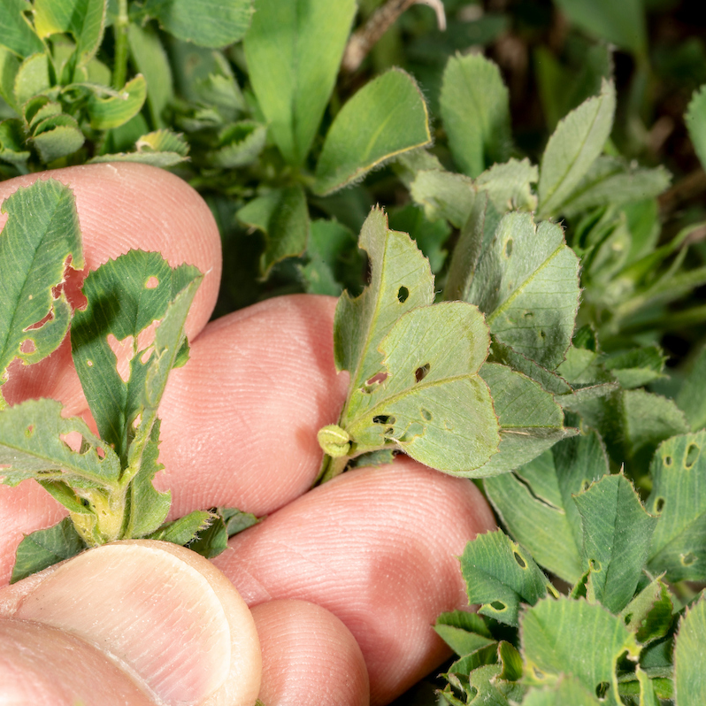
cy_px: 353
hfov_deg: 15.1
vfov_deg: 15.2
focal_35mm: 115
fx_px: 2654
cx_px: 219
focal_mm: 90
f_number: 45
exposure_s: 1/60
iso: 100
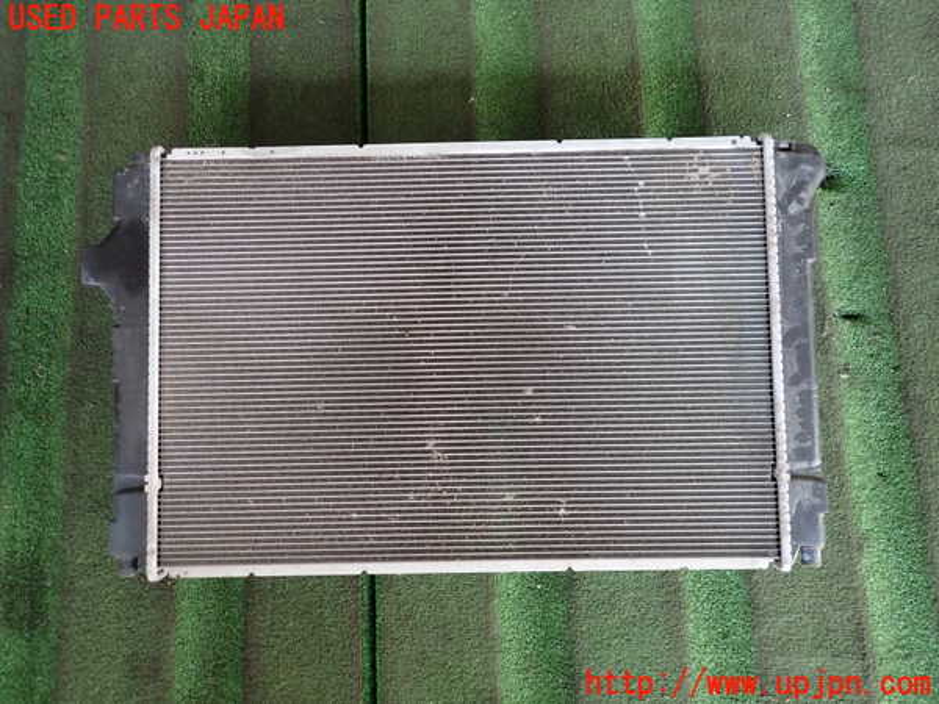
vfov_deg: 54.9
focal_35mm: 25
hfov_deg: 69.4
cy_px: 352
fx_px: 678
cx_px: 470
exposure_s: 1/60
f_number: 2
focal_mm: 4.5
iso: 200
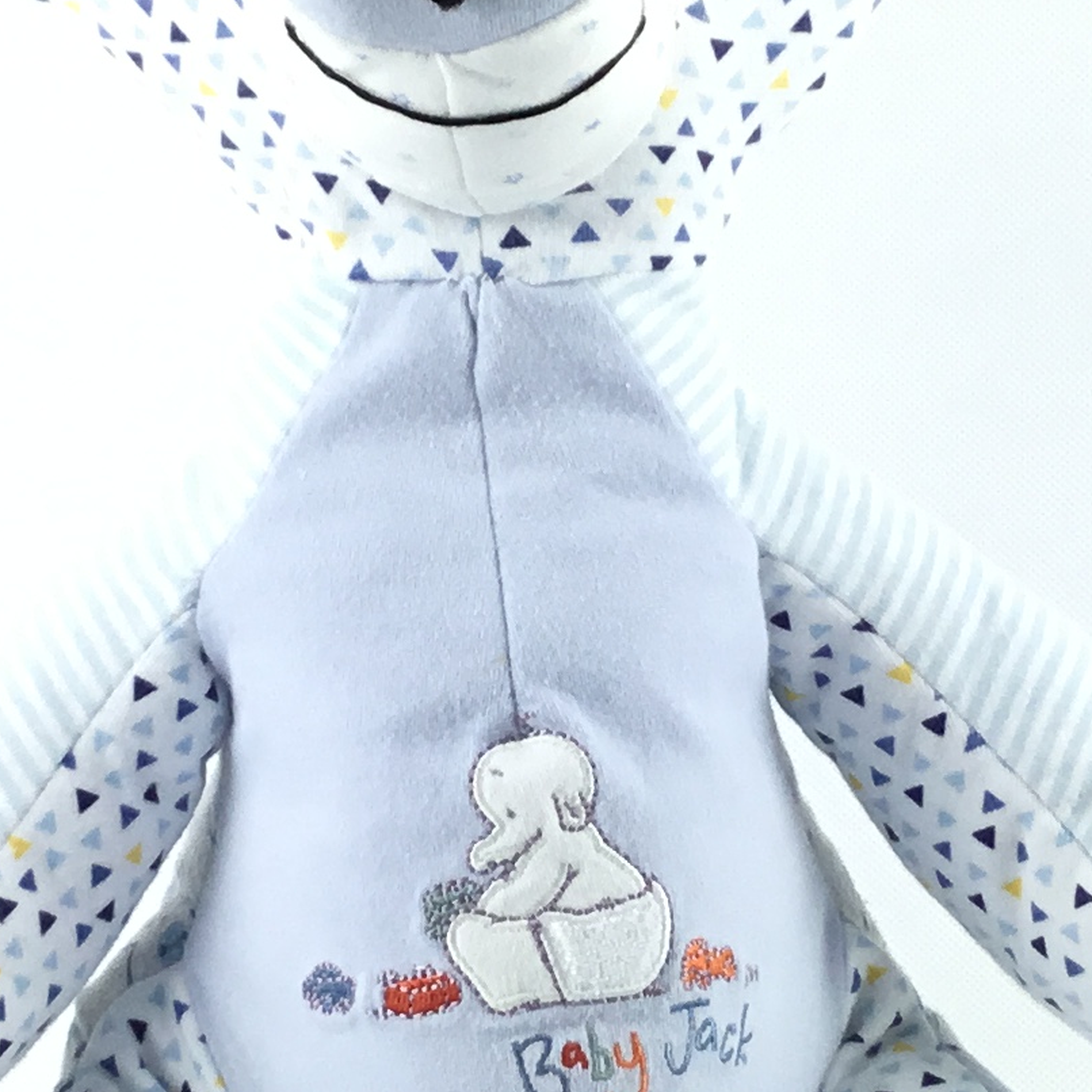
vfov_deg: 15.7
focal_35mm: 111
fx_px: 3962
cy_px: 595
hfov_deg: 15.7
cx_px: 459
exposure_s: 1/139
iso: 25
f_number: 2.4
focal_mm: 3.3
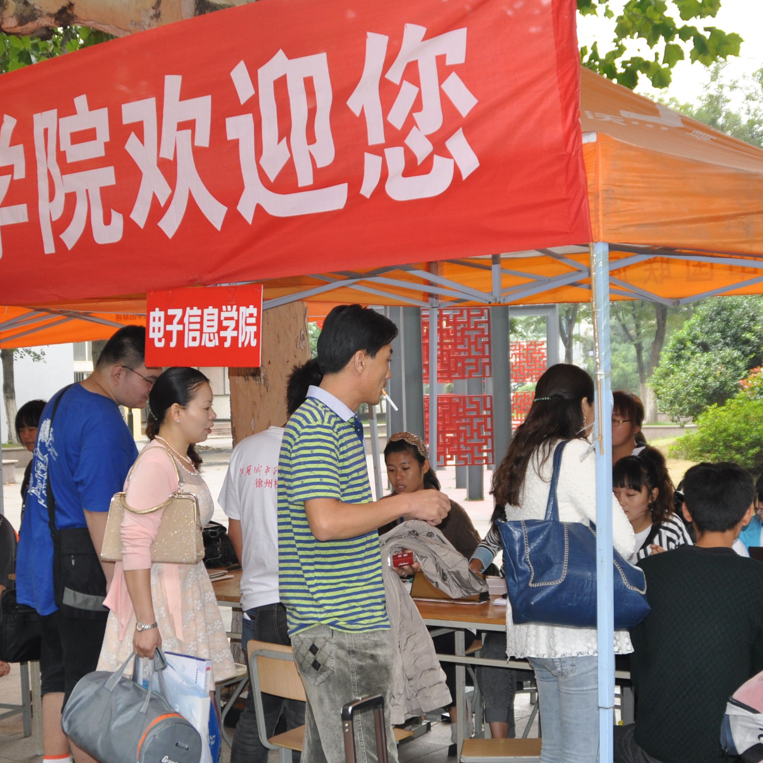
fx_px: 1521
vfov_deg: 28.1
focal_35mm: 61
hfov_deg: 28.1
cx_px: 335
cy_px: 441
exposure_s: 1/200
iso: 320
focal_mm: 22
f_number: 3.5
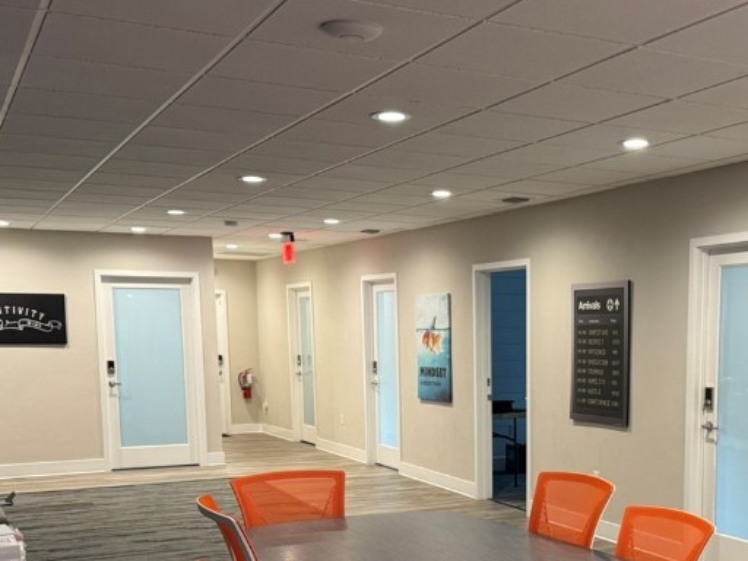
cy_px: 470
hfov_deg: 38.6
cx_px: 560
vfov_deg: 29.4
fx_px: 1037
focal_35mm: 48
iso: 250
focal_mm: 6.76
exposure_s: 1/60
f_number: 1.78
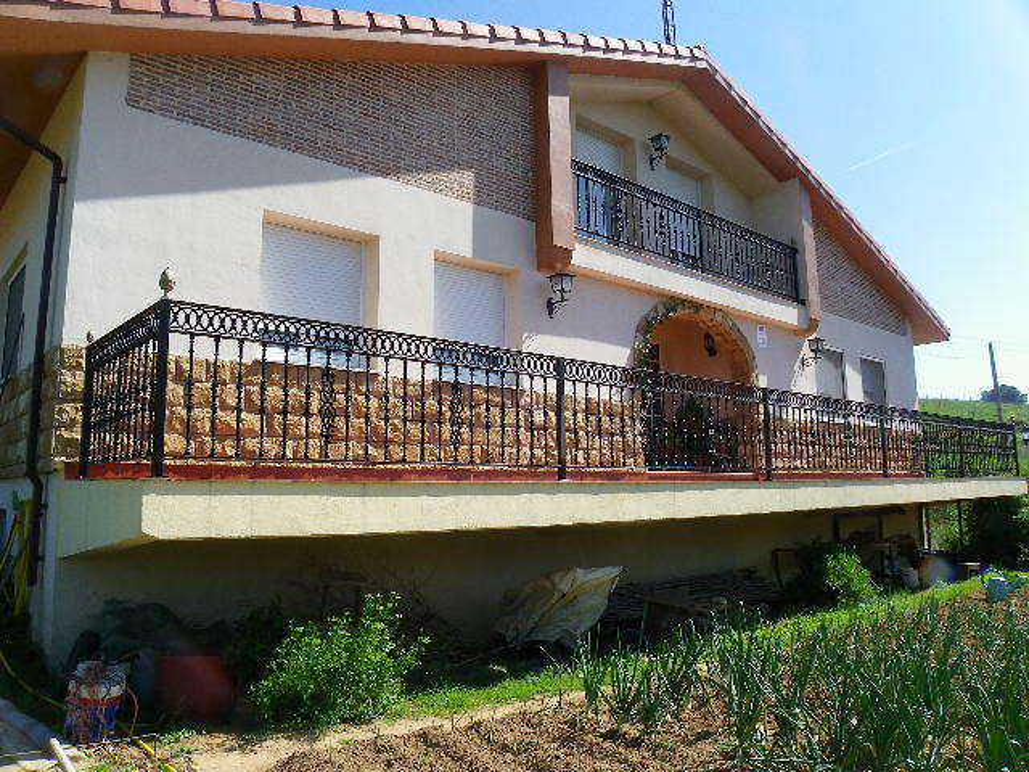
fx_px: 773
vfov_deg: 53.1
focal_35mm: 26
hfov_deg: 67.3
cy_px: 386
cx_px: 514
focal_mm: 4.6
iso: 50
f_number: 7.1
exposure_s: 1/125
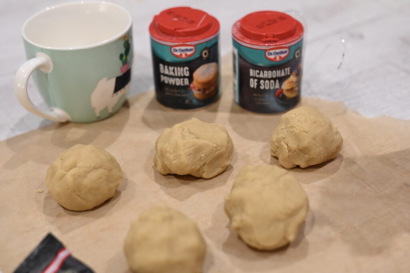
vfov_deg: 26.9
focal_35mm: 50
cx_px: 205
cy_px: 136
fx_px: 569
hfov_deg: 39.6
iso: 2500
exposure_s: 1/125
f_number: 2.8
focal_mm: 50
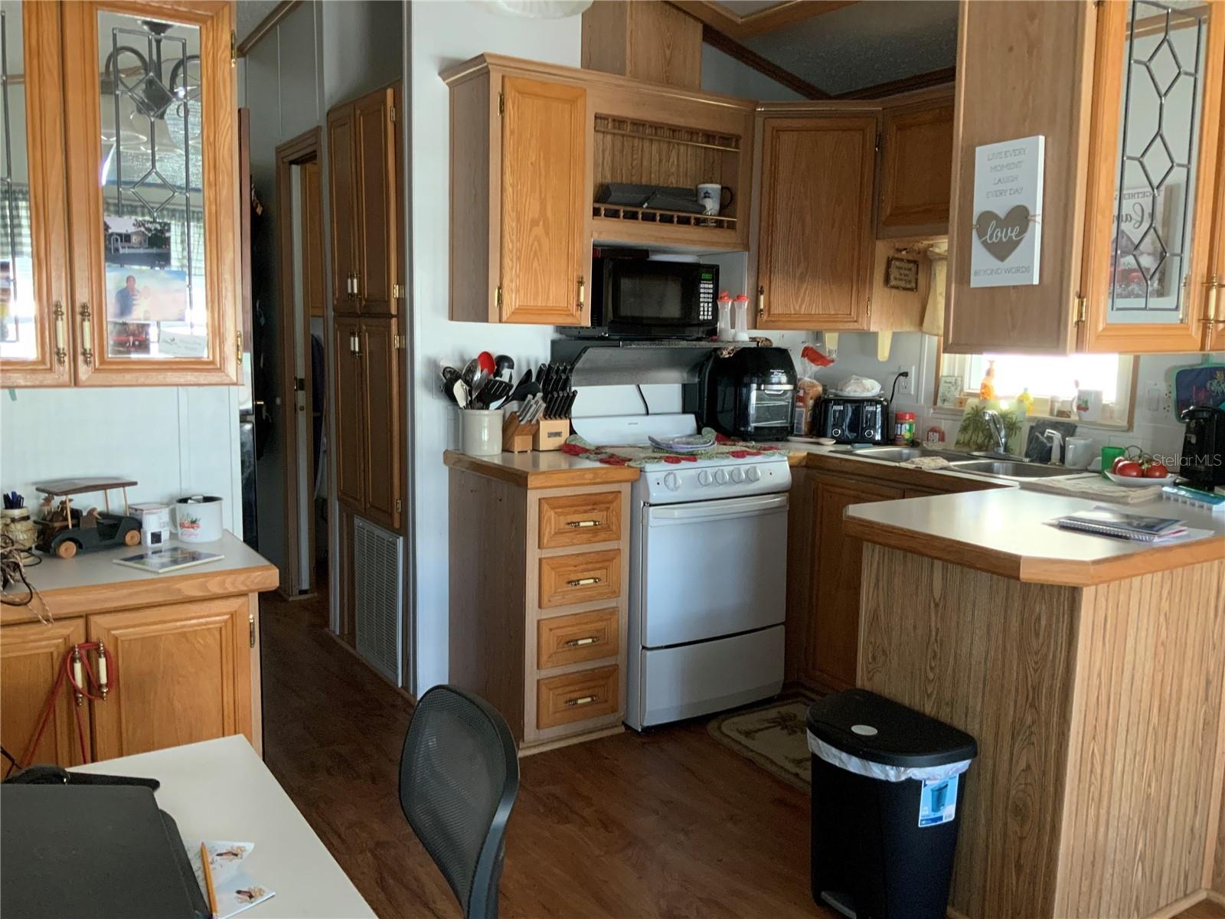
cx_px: 612
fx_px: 1026
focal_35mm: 29
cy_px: 460
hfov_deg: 61.7
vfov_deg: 48.2
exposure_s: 1/60
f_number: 1.8
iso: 250
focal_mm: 3
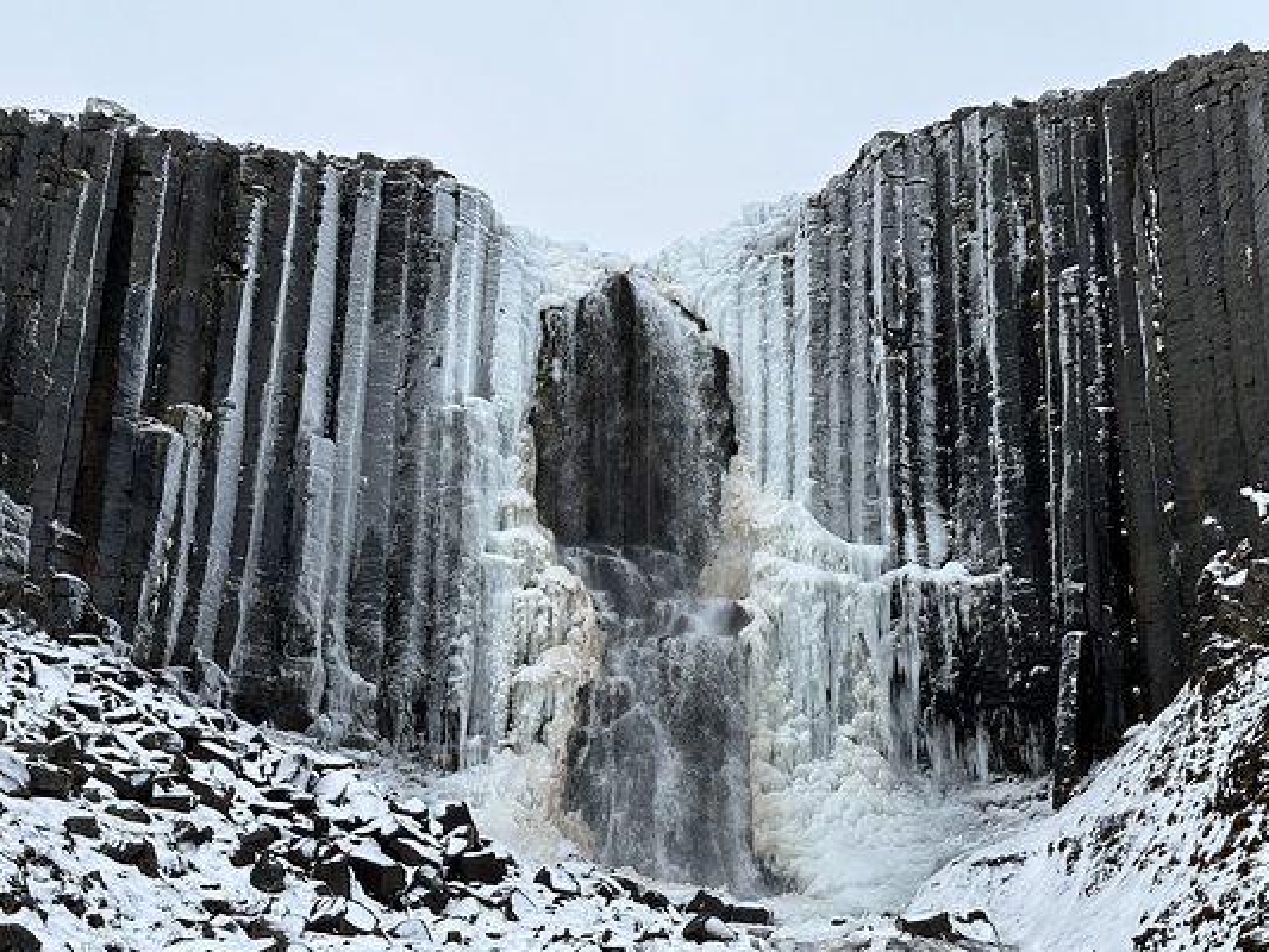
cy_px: 516
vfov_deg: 27.0
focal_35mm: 54
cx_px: 671
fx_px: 1980
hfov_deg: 35.5
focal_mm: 6.86
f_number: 1.78
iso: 64
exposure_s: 1/590
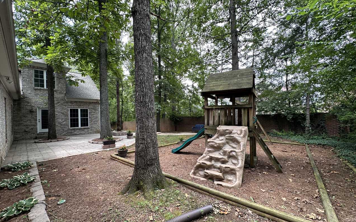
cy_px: 116
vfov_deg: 74.7
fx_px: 146
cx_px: 179
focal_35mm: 15
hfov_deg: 101.5
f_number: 2.2
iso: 40
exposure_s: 1/124
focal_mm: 2.22
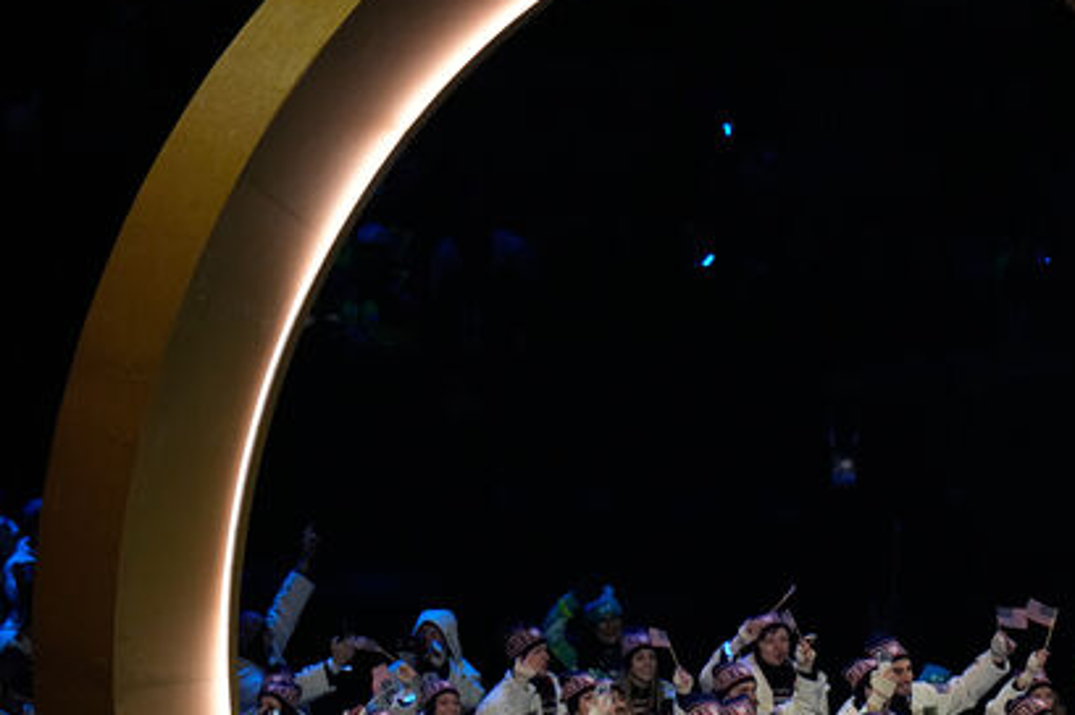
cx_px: 708
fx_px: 22735
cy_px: 561
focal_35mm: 762
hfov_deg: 2.7
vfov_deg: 1.8
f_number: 2.8
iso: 4000
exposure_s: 1/640
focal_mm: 400
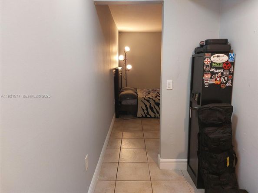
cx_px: 129
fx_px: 179
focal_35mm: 24
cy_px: 96
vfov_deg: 56.8
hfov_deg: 71.6
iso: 250
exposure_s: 1/60
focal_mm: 5.23
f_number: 1.8
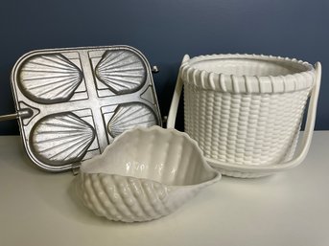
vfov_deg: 48.2
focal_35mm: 29
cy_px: 123
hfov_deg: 61.7
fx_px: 276
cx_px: 164
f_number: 1.8
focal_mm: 3
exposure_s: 1/120
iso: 20
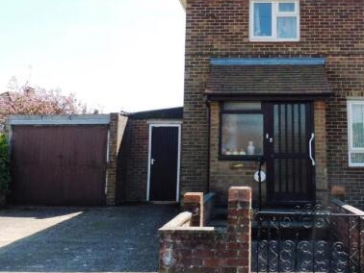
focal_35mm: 37
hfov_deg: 49.1
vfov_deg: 38.3
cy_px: 93
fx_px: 389
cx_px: 249
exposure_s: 1/500
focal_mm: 4.3
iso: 100
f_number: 3.3
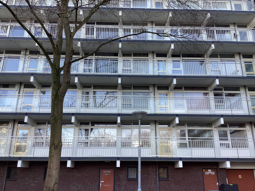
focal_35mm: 31
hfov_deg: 58.4
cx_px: 128
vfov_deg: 45.4
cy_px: 96
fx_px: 228
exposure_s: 1/100
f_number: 2.4
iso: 32
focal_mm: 3.3
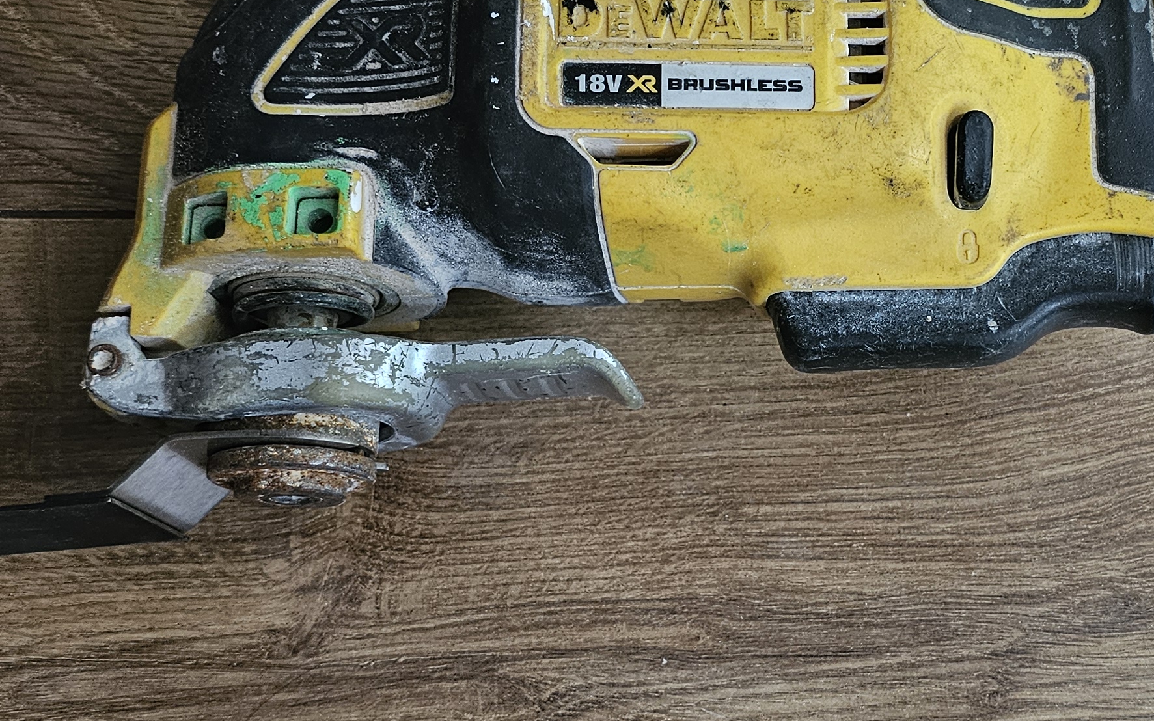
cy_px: 310
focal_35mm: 55
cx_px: 833
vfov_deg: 23.5
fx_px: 1730
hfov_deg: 36.2
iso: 400
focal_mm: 6.3
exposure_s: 1/100
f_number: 1.7
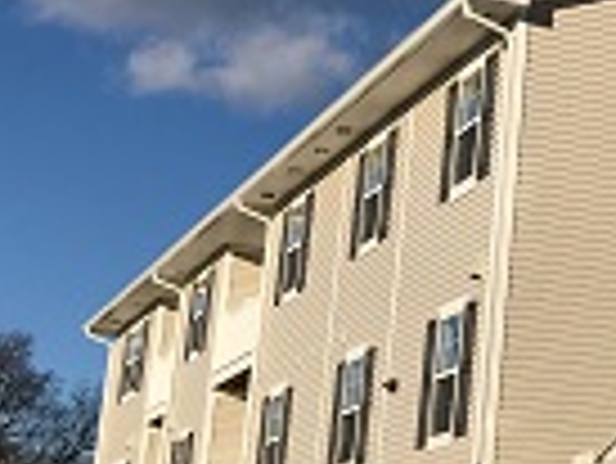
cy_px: 151
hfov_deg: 17.8
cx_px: 827
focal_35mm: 102
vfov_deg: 14.5
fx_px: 1817
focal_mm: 3.99
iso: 20
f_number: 1.8
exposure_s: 1/4167
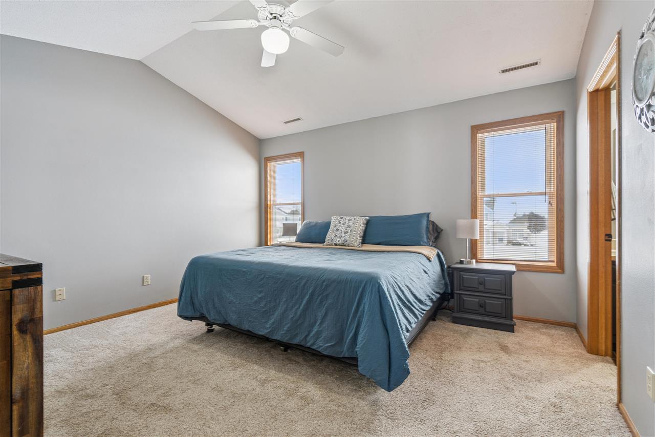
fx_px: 291
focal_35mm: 16
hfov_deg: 96.7
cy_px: 218
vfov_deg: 73.7
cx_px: 328
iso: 500
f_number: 8
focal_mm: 16
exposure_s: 1/13
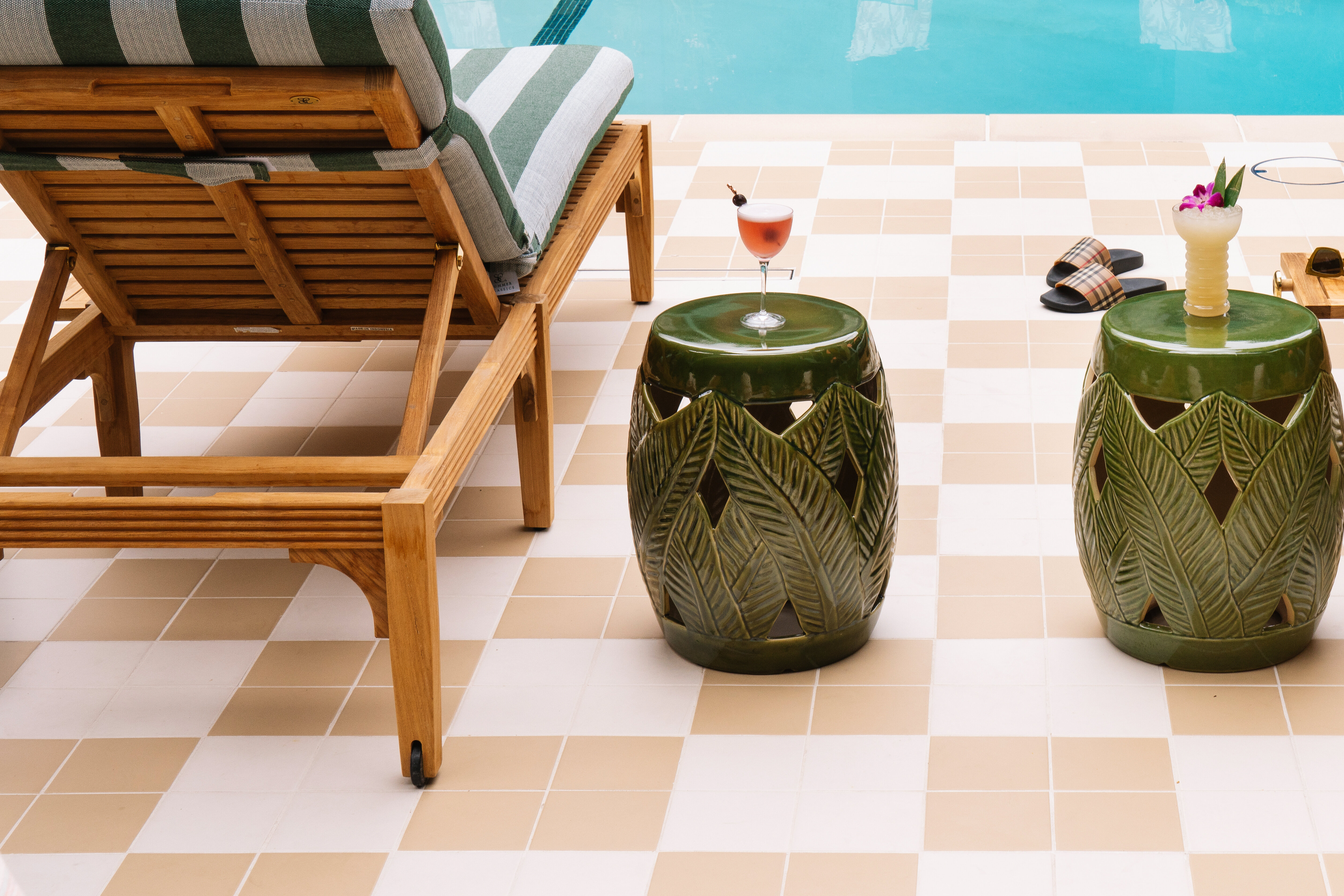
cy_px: 202
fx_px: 2501
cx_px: 1045
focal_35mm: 67
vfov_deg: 20.1
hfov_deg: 29.5
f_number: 14
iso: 400
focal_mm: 43
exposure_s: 1/160
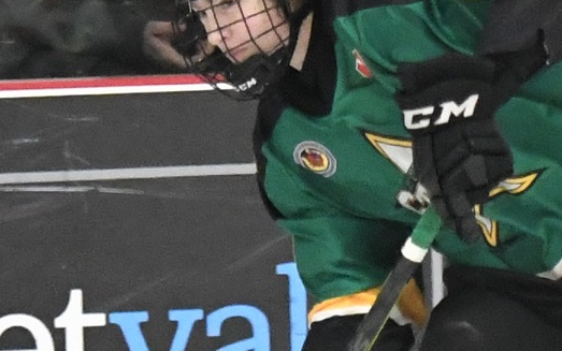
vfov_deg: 3.0
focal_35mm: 444
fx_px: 6801
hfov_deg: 4.7
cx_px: 511
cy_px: 408
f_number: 2.8
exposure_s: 1/1000
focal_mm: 102
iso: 5000
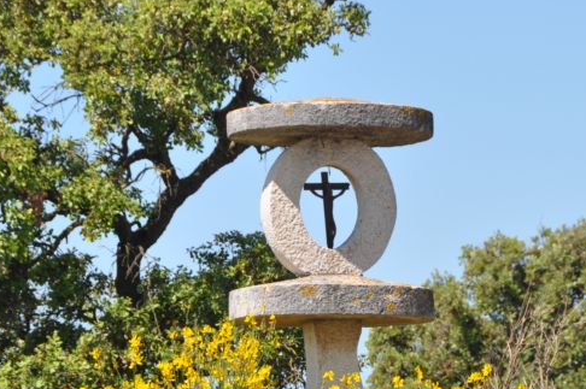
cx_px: 333
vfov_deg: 4.3
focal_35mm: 321
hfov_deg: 6.4
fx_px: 5220
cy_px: 297
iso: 200
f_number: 9
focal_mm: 130
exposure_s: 1/320
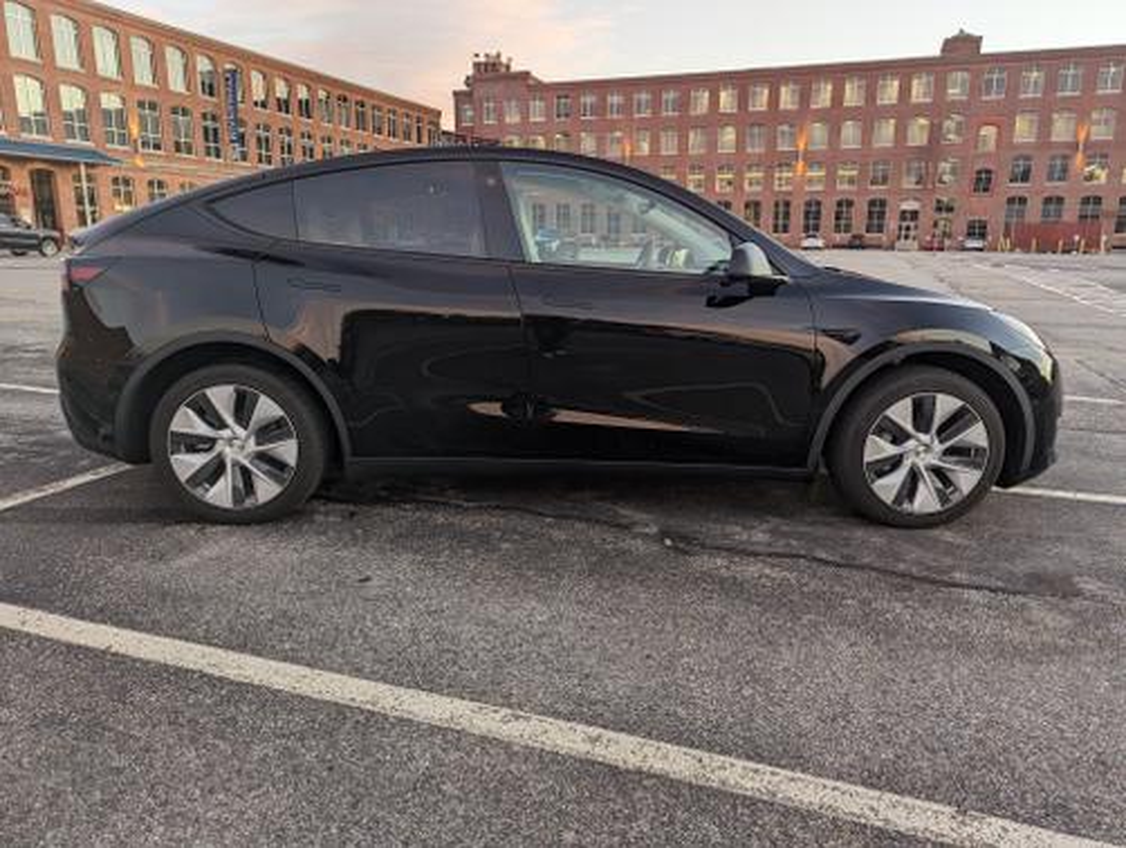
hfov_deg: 71.5
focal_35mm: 24
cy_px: 424
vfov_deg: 56.9
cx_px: 563
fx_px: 782
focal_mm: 6.81
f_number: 1.85
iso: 230
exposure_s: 1/120
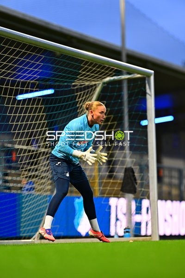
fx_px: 1041
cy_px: 139
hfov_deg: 10.2
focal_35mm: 135
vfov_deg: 15.2
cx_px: 92
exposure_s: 1/800
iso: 900
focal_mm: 135
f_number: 1.8
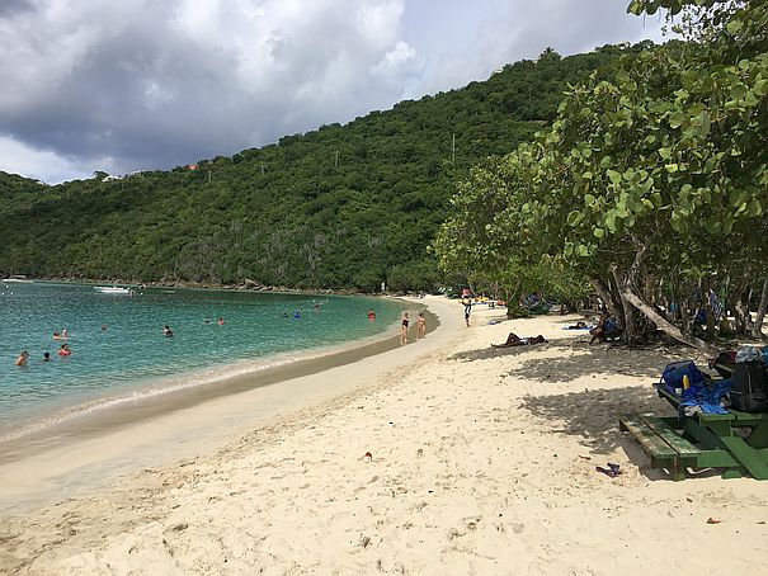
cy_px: 288
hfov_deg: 61.6
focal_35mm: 29
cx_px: 384
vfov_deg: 48.2
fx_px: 644
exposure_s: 1/2849
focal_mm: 4.15
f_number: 2.2
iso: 25
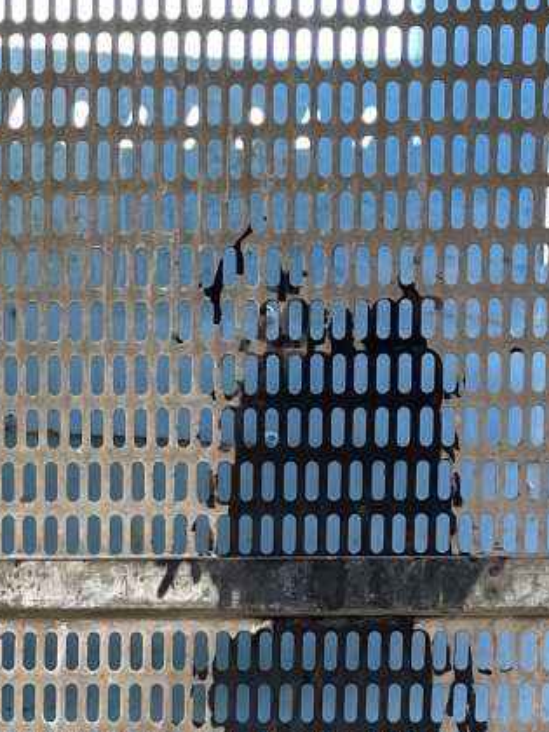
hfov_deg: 14.7
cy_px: 1260
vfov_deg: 16.9
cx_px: 16
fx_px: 2093
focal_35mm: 99
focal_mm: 4.2
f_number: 1.6
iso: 40
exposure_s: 1/121
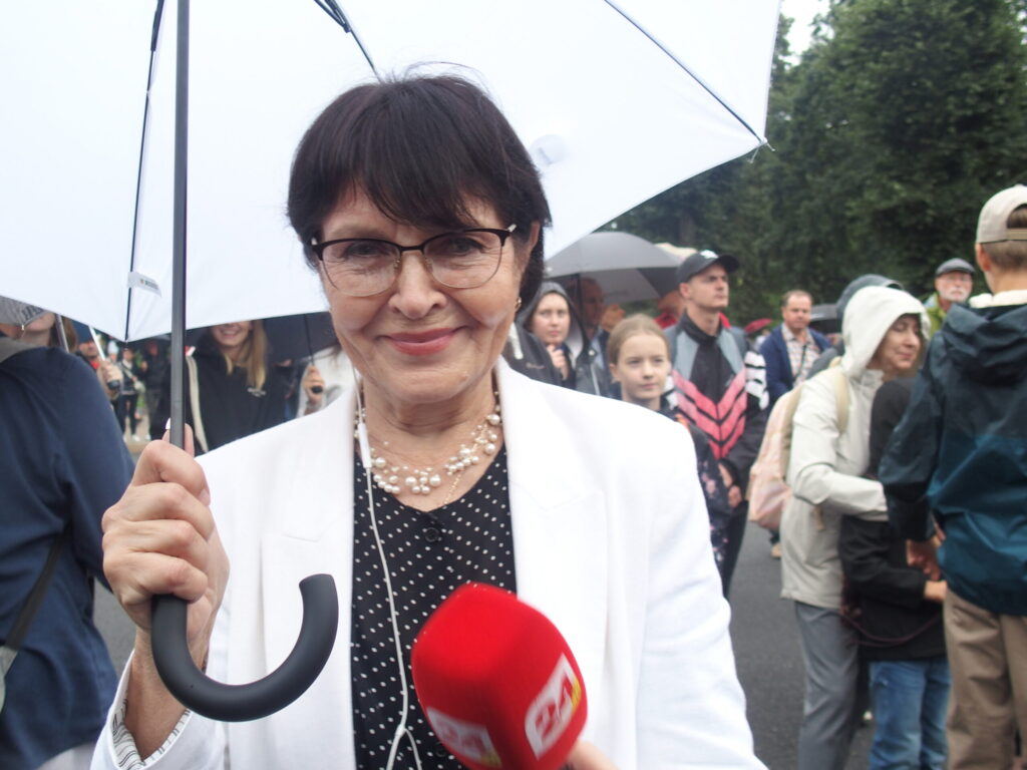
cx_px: 514
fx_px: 1246
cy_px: 385
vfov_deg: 34.3
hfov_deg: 44.8
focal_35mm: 42
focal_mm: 9
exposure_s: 1/100
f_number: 2.8
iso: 100
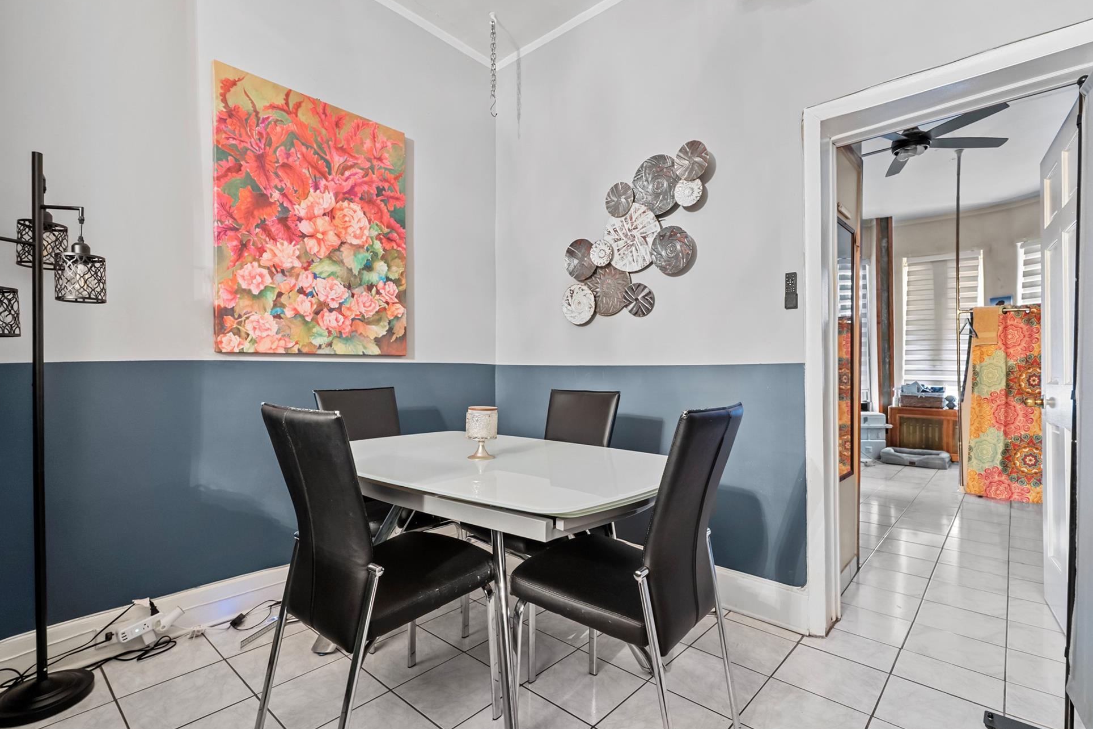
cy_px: 380
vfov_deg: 70.4
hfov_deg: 93.3
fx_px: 516
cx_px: 562
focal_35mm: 17
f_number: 8
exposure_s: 3
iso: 800
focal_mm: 16
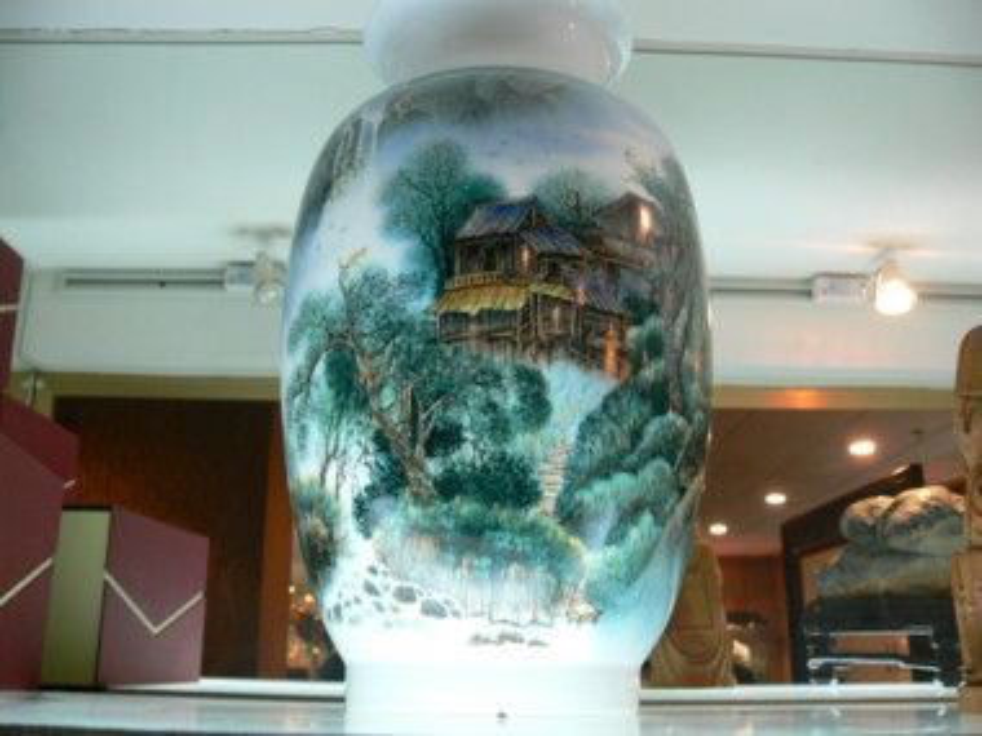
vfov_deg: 40.7
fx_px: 993
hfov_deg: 52.6
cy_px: 368
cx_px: 491
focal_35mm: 35
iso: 160
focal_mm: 7.4
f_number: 2.8
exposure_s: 1/30
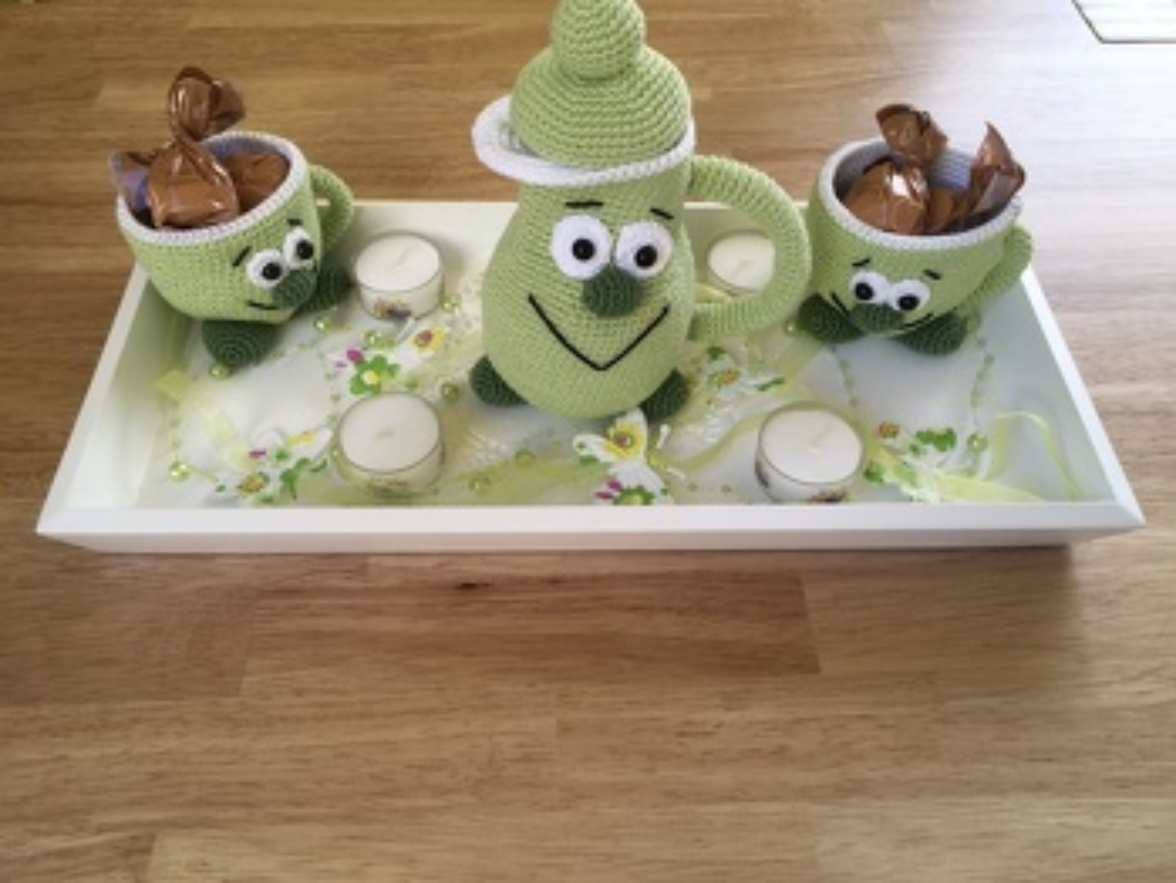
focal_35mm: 29
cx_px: 588
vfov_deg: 48.3
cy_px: 442
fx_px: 986
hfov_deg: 61.6
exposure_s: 1/100
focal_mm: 4.15
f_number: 2.2
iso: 25
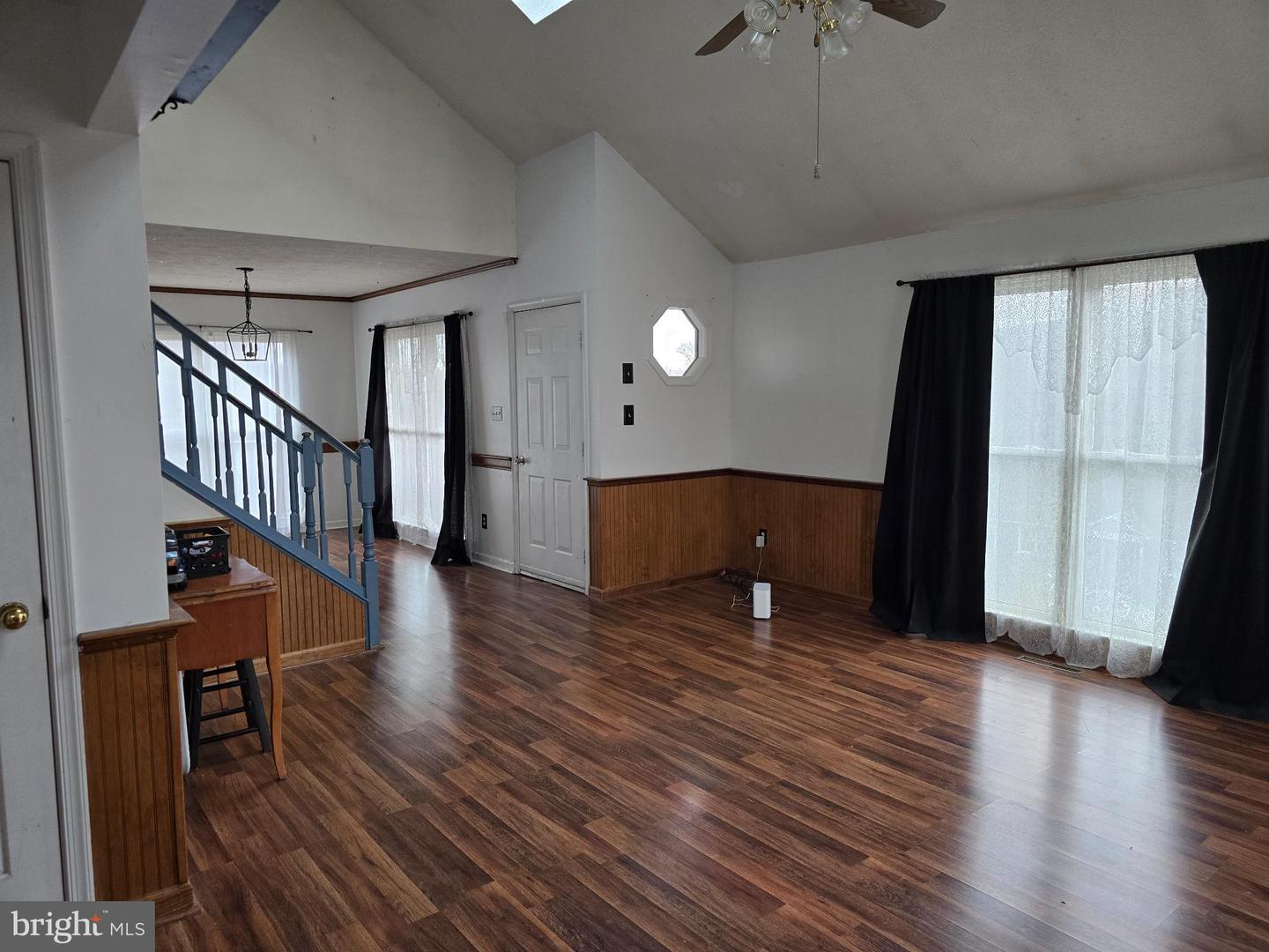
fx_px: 843
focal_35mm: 23
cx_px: 634
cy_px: 476
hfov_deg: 73.9
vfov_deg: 58.9
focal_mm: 6.3
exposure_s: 1/120
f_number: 1.7
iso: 200
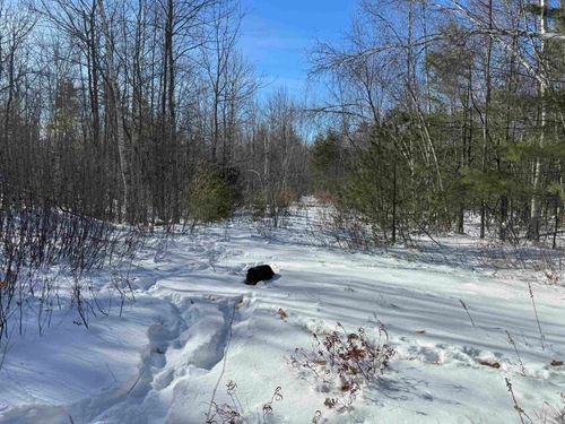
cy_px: 212
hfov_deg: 71.6
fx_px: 392
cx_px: 282
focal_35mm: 24
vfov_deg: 56.8
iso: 80
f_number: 1.78
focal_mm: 6.76
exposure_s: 1/2604
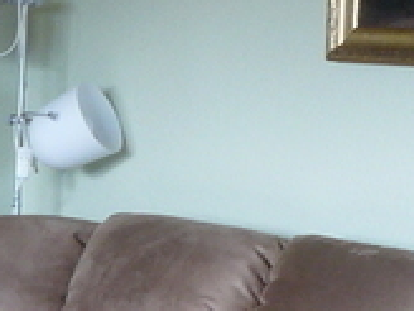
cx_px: -199
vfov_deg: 6.6
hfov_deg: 8.6
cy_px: 382
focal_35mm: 225
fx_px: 2691
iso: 100
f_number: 6.3
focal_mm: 6
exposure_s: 1/8
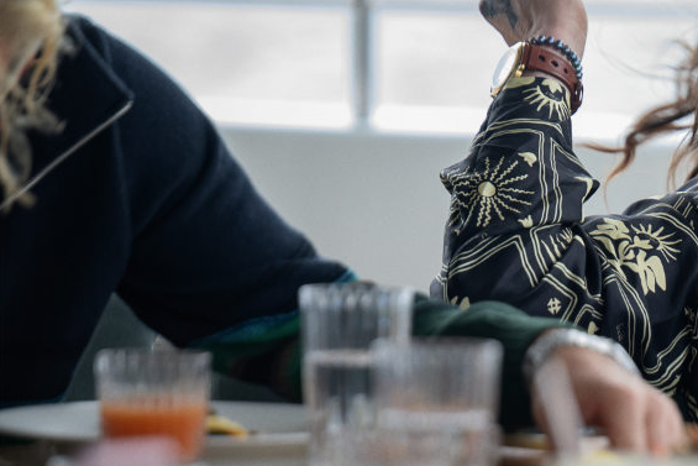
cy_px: 197
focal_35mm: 308
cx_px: 736
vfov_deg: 4.5
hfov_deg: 6.7
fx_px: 5973
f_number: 3.2
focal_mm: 145
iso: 500
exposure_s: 1/160
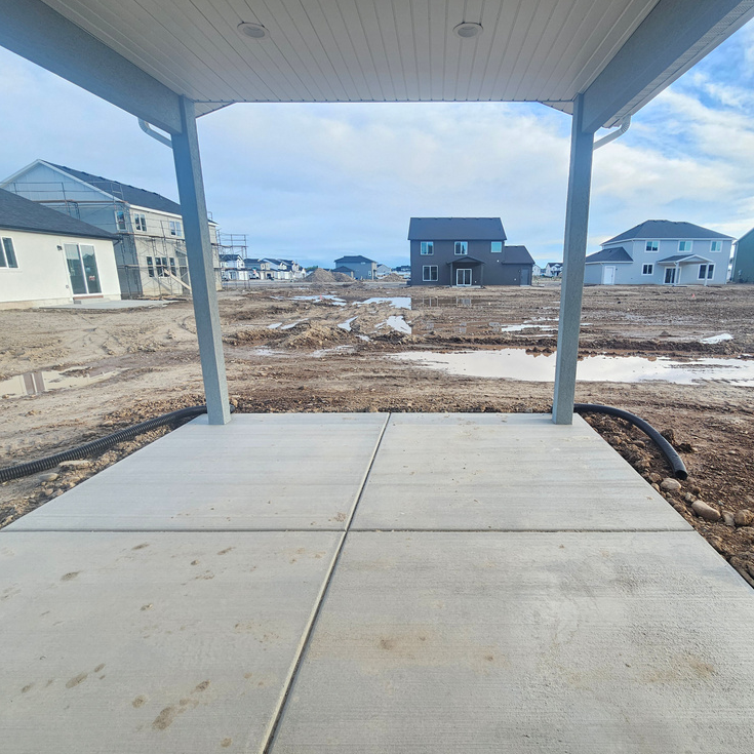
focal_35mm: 16
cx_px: 434
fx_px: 394
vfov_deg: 87.4
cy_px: 374
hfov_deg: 86.8
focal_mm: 2.2
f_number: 2.2
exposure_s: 1/359
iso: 64
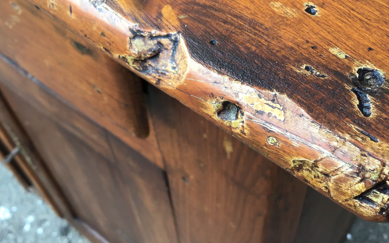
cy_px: 77
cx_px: 230
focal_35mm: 44
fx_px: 466
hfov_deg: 45.1
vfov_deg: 29.0
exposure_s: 1/100
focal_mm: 3.3
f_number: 2.4
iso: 32
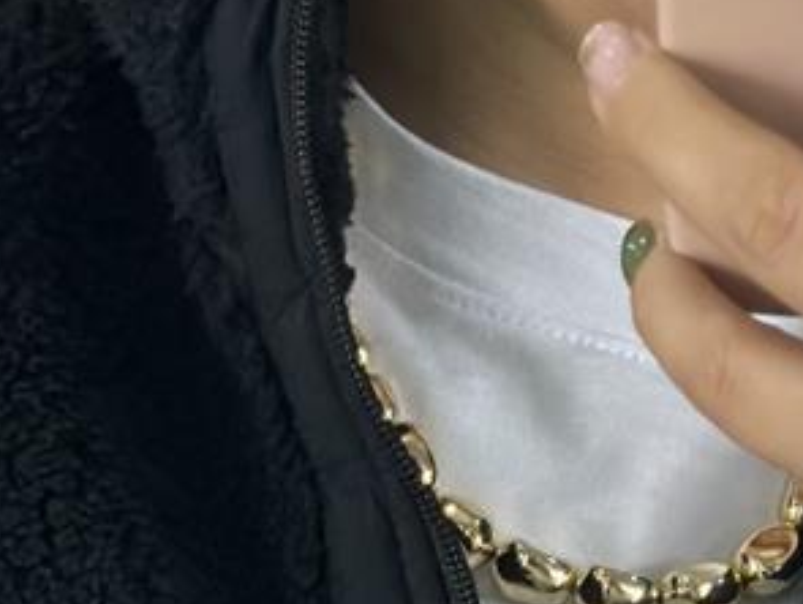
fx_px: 6039
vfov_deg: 5.5
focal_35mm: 260
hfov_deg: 7.6
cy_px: 1548
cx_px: -65
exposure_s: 1/299
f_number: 1.78
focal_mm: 6.86
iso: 80
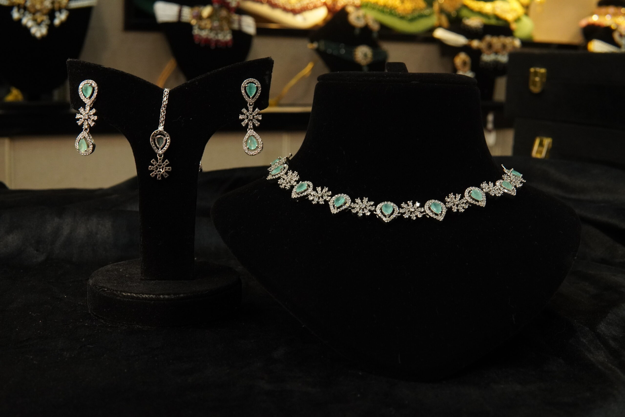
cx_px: 312
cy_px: 208
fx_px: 781
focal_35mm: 45
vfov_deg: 29.9
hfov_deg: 43.6
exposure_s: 1/80
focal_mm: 30
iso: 2000
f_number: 8
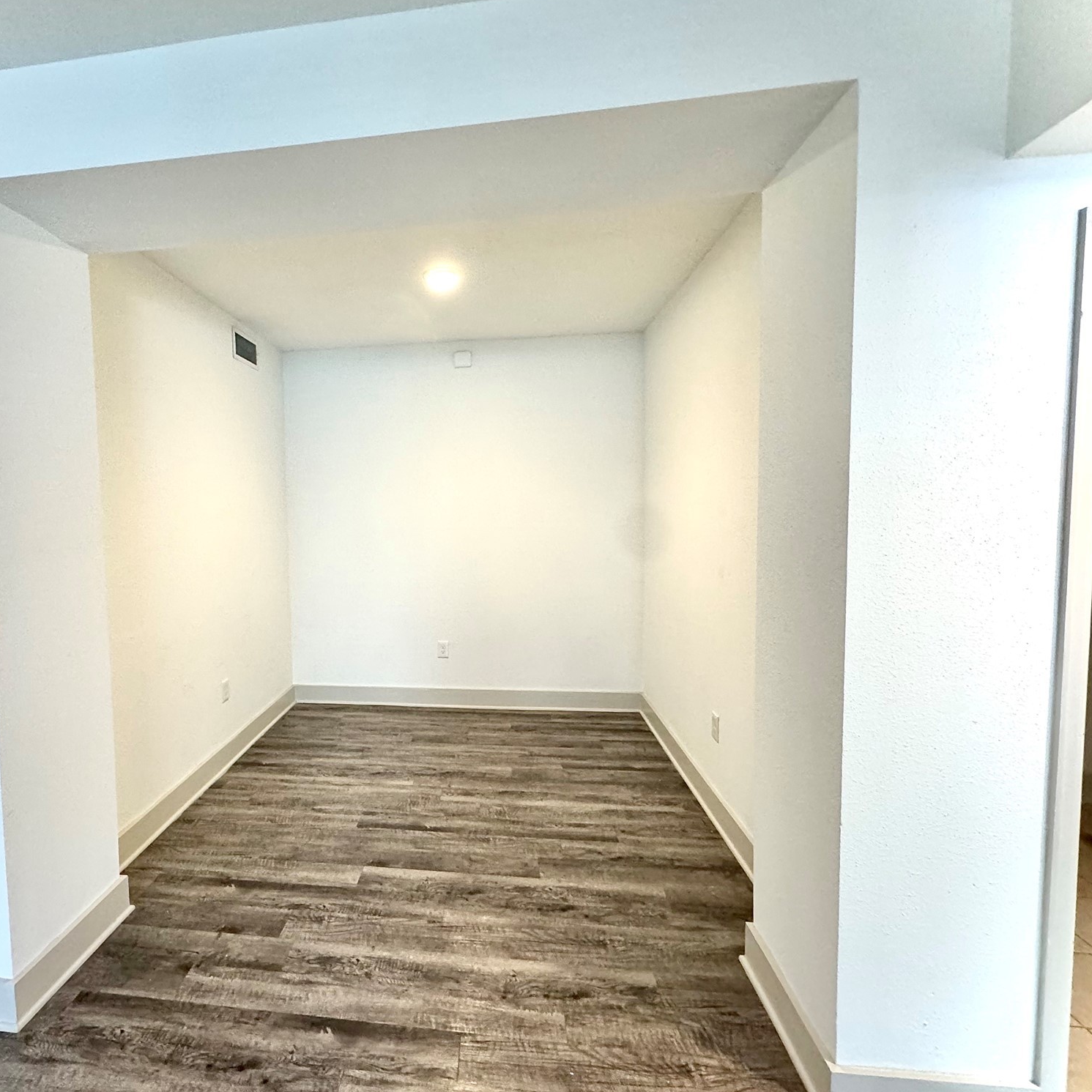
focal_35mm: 17
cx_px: 418
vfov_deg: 84.0
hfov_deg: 82.6
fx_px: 607
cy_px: 543
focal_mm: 2.22
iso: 320
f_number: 2.2
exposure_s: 1/60
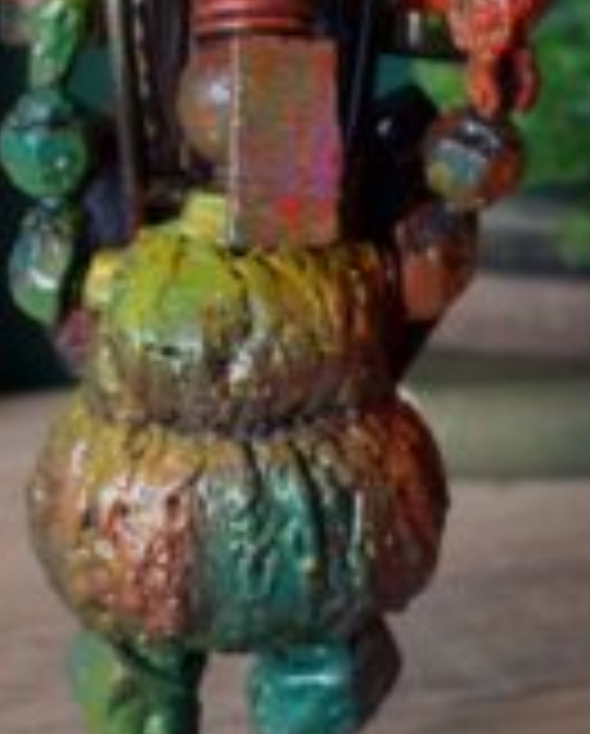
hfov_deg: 11.2
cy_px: 306
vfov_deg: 13.9
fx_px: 3004
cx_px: 241
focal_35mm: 138
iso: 1000
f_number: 5
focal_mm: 40
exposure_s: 1/60
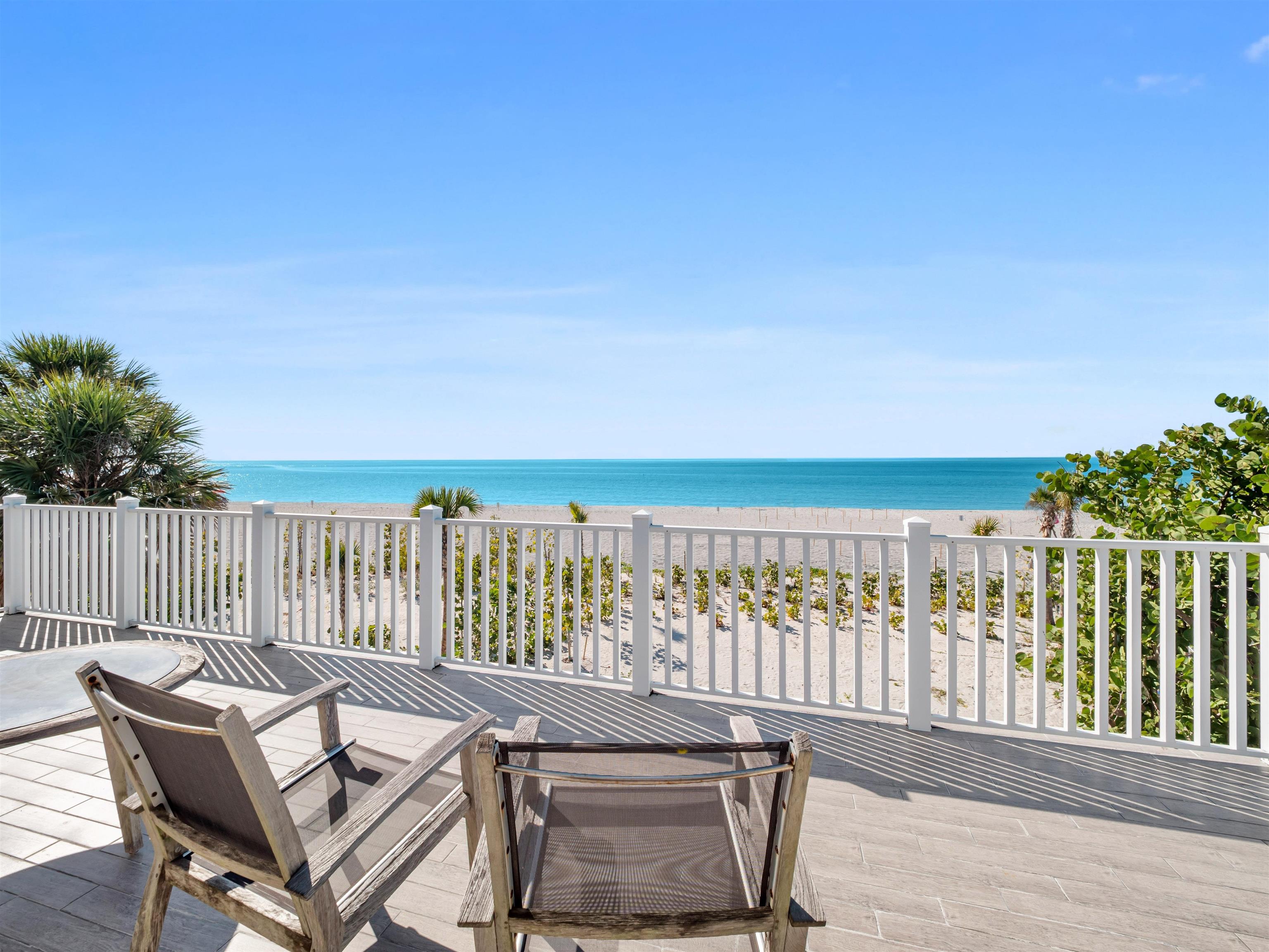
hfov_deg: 102.1
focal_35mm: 14
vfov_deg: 85.7
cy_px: 476
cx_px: 634
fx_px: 513
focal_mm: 7
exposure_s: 1/640
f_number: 7.1
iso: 200
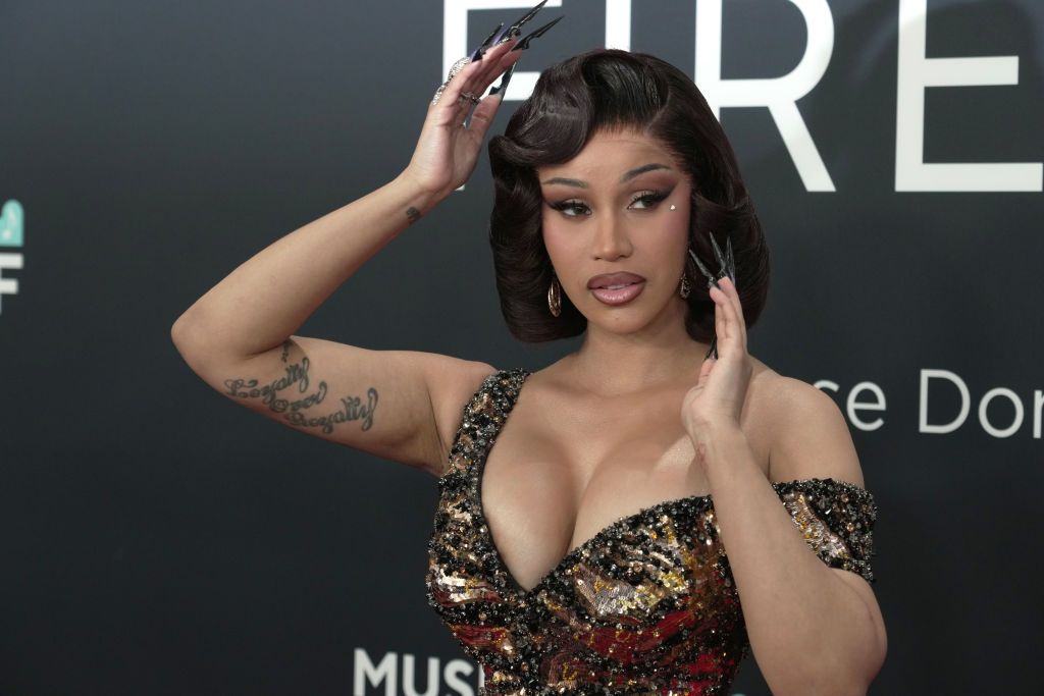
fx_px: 3045
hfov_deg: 19.5
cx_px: 522
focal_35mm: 105
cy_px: 348
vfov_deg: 13.0
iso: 2000
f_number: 6.3
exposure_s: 1/400
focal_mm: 105
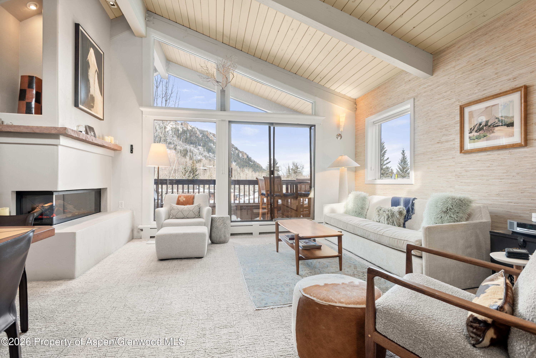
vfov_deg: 64.6
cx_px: 268
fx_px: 283
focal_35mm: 19
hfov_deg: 86.9
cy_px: 179
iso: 400
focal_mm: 19
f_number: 7.1
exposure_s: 1/8
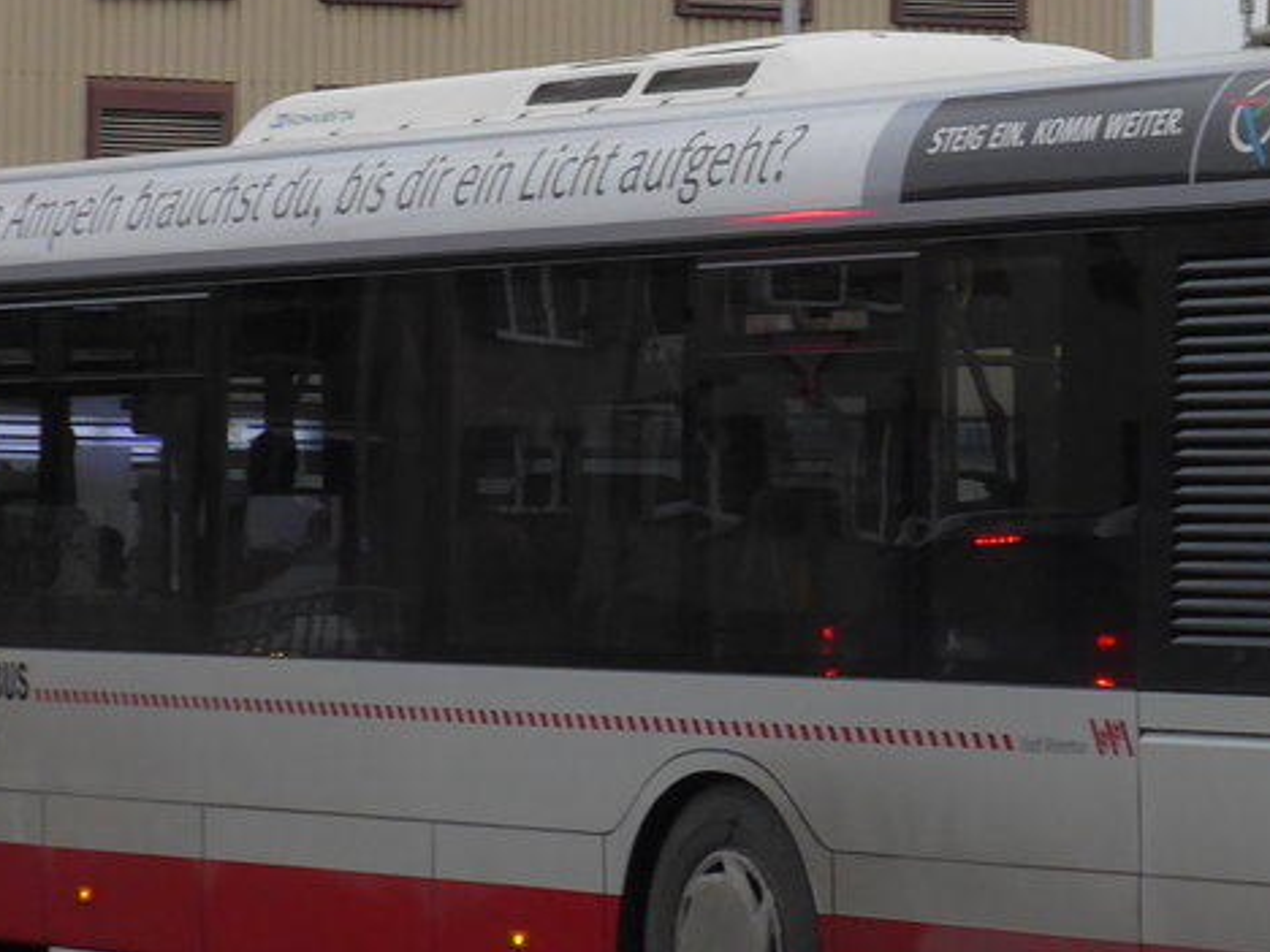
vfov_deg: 7.2
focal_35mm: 205
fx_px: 7521
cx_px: 985
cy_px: 266
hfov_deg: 9.6
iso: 320
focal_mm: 16
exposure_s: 1/80
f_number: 4.4
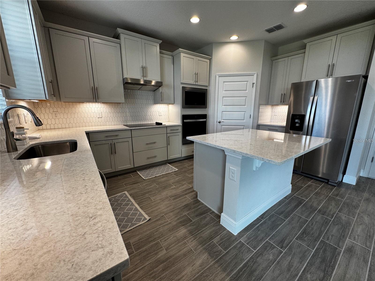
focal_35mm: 14
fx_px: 152
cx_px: 188
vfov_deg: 85.7
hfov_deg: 102.1
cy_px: 140
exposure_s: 1/120
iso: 125
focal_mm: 2.22
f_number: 2.2
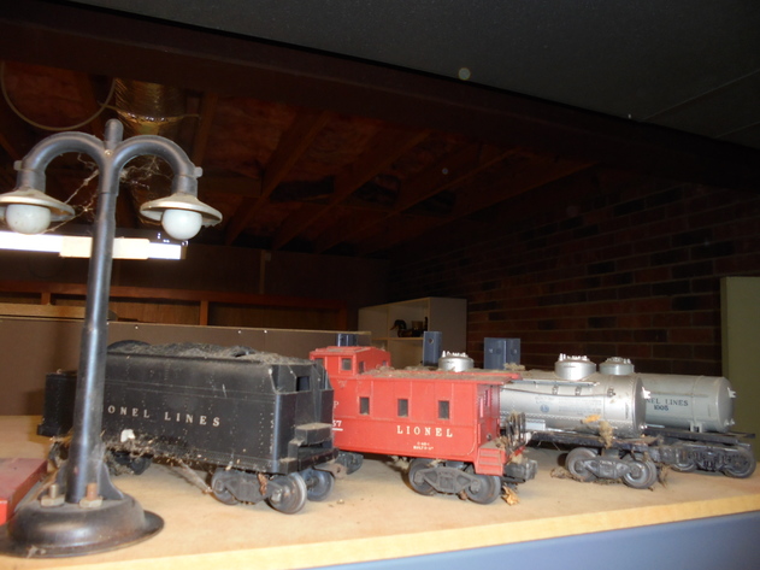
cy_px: 285
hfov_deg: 67.3
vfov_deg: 53.0
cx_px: 380
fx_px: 571
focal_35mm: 26
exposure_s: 1/30
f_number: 3.5
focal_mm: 4.6
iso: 200
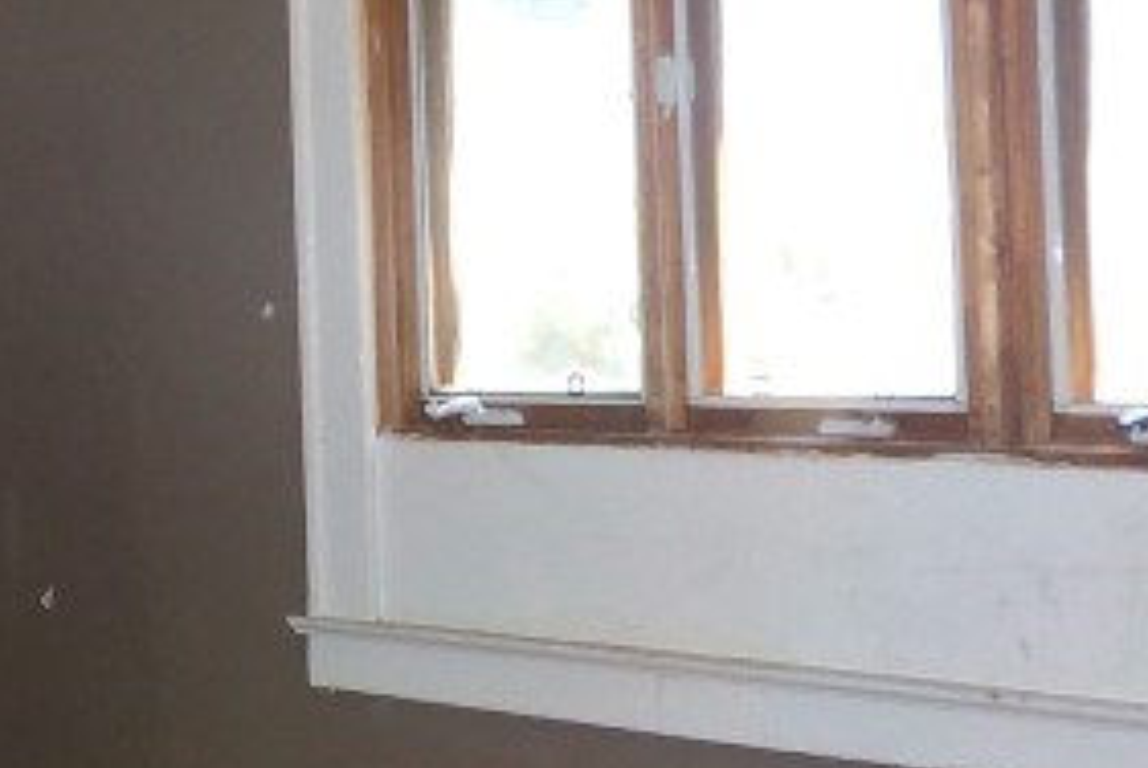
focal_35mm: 71
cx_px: -20
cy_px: 225
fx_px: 2266
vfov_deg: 19.1
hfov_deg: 26.8
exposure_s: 1/30
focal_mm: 4.1
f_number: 3.3
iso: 250
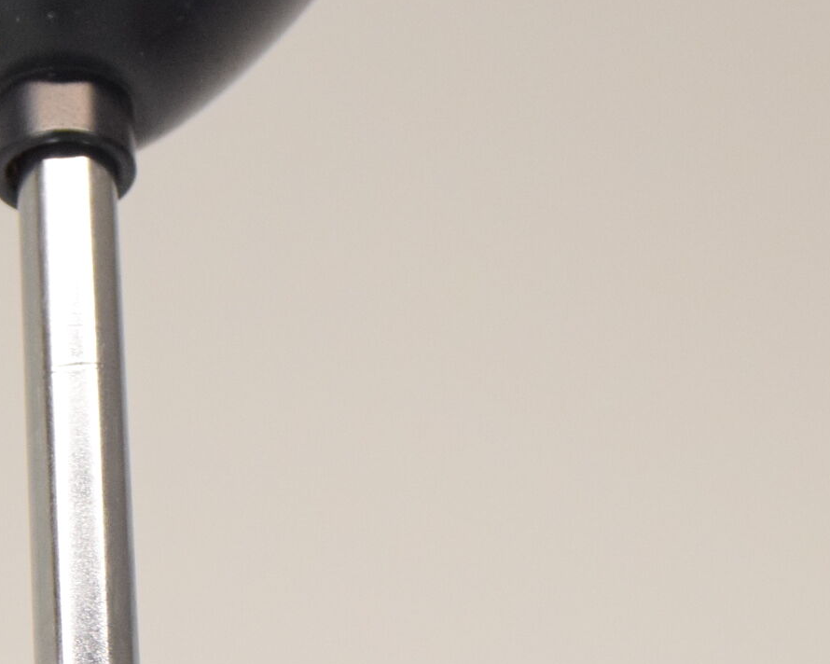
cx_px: 61
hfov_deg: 10.7
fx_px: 4422
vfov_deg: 8.5
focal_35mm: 180
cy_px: 630
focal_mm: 38
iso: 1600
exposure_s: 1/200
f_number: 7.1
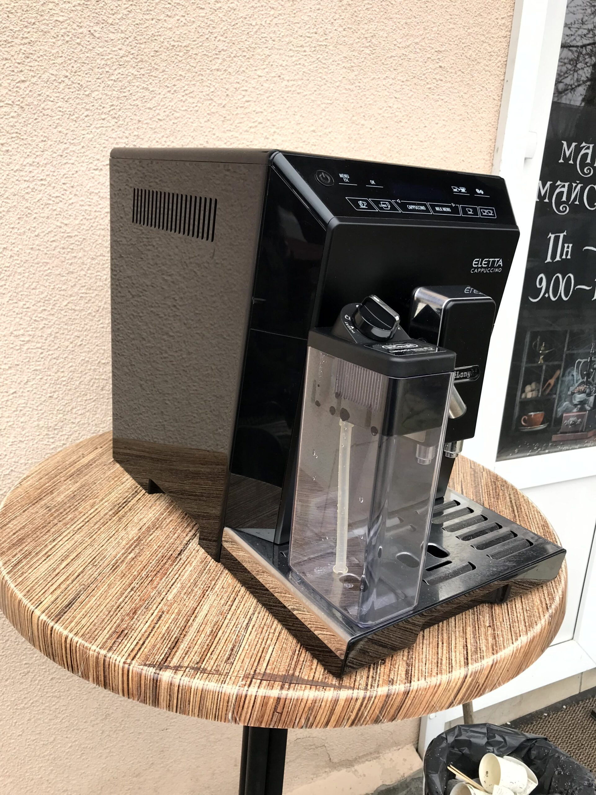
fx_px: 643
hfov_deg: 49.8
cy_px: 398
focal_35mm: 28
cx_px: 298
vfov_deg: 63.4
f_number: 1.8
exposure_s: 1/287
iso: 20
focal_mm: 3.99
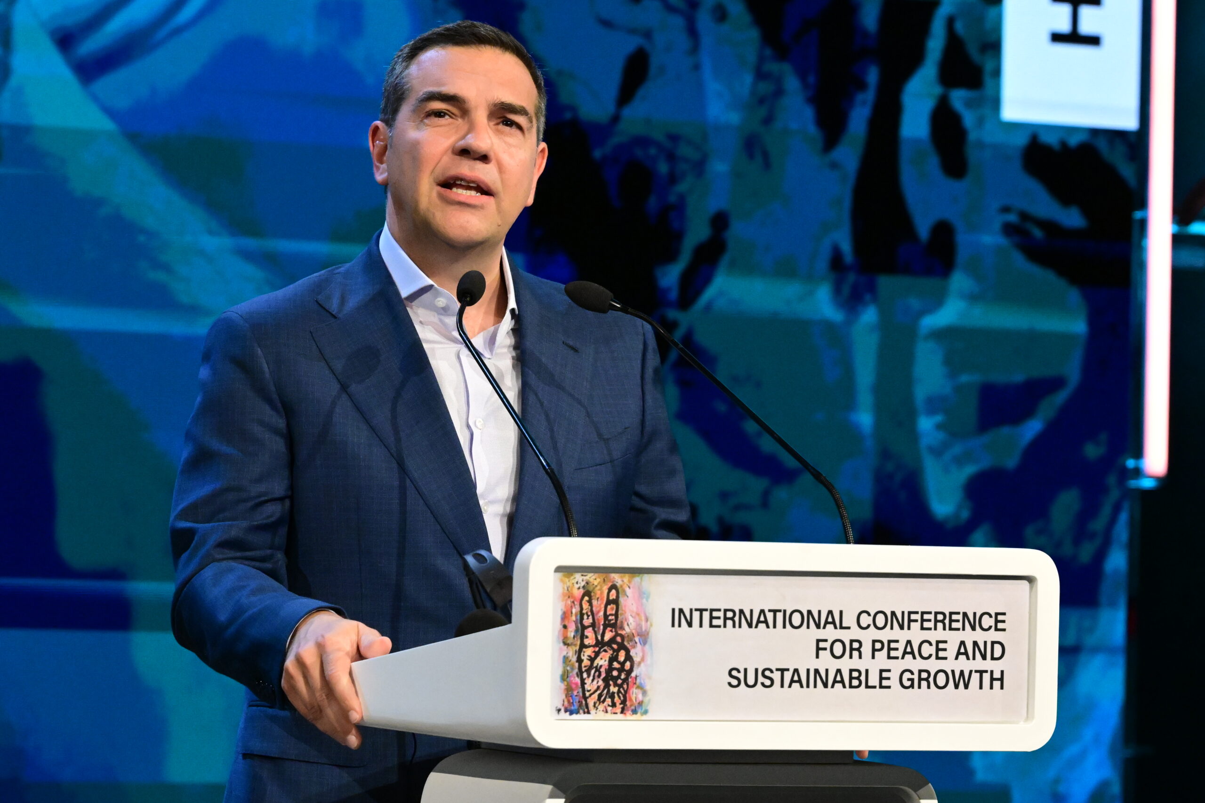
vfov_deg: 7.0
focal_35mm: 195
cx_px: 602
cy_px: 402
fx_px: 6527
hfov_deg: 10.5
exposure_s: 1/640
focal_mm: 130
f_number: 6.3
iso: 8000
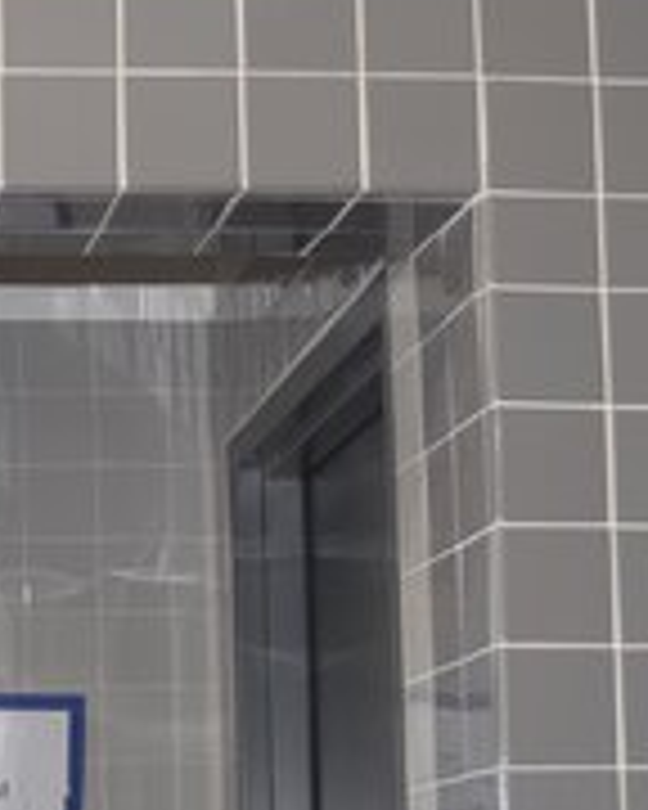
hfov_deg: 13.8
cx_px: -32
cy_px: 691
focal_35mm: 110
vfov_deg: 17.3
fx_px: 2637
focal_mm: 22
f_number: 4.5
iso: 800
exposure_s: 1/80
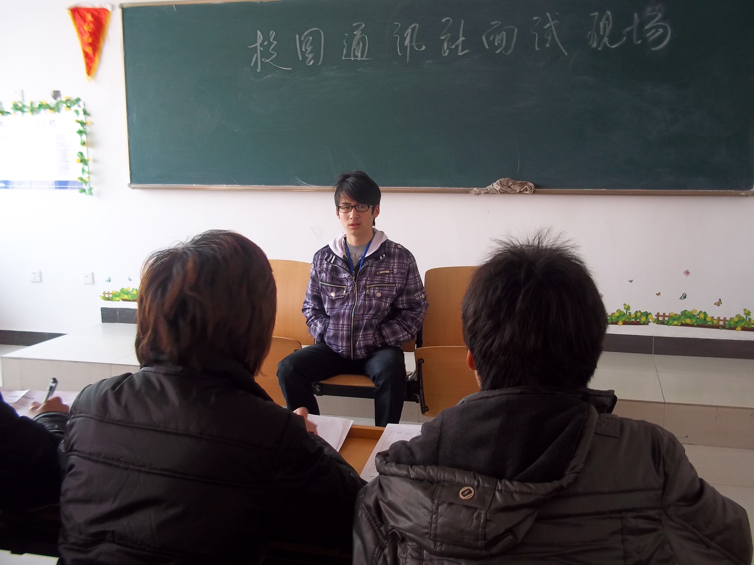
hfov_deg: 51.4
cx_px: 377
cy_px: 282
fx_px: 784
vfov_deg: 39.7
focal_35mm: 36
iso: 80
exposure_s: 1/40
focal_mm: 6.5
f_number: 3.1
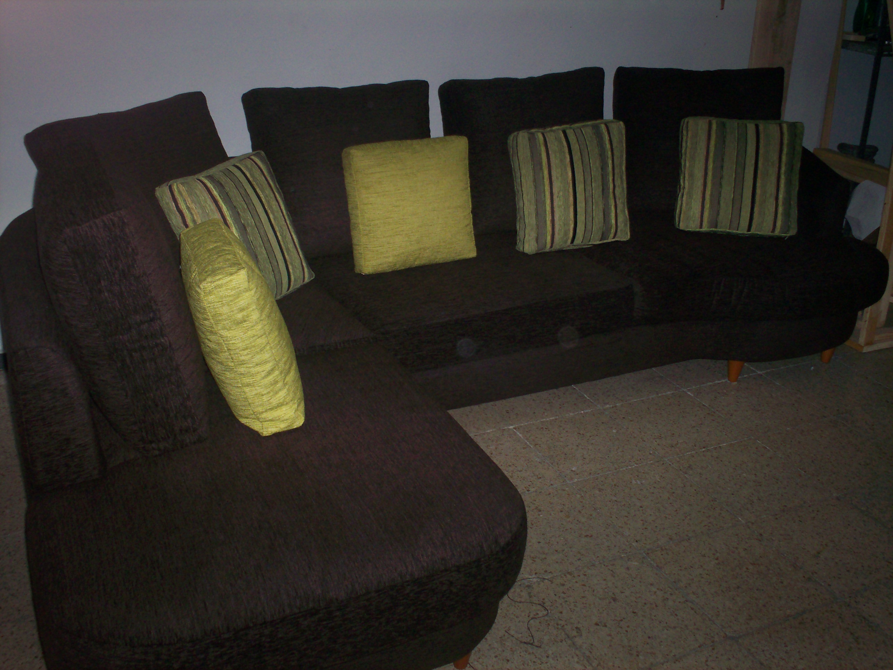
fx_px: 929
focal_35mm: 36
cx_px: 446
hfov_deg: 51.4
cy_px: 335
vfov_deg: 39.7
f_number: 4.5
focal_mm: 6
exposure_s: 1/60
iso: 140
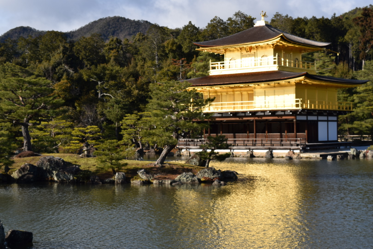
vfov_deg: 21.6
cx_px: 186
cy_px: 124
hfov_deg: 31.9
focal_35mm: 63
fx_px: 653
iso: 100
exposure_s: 1/320
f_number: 9
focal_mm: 42
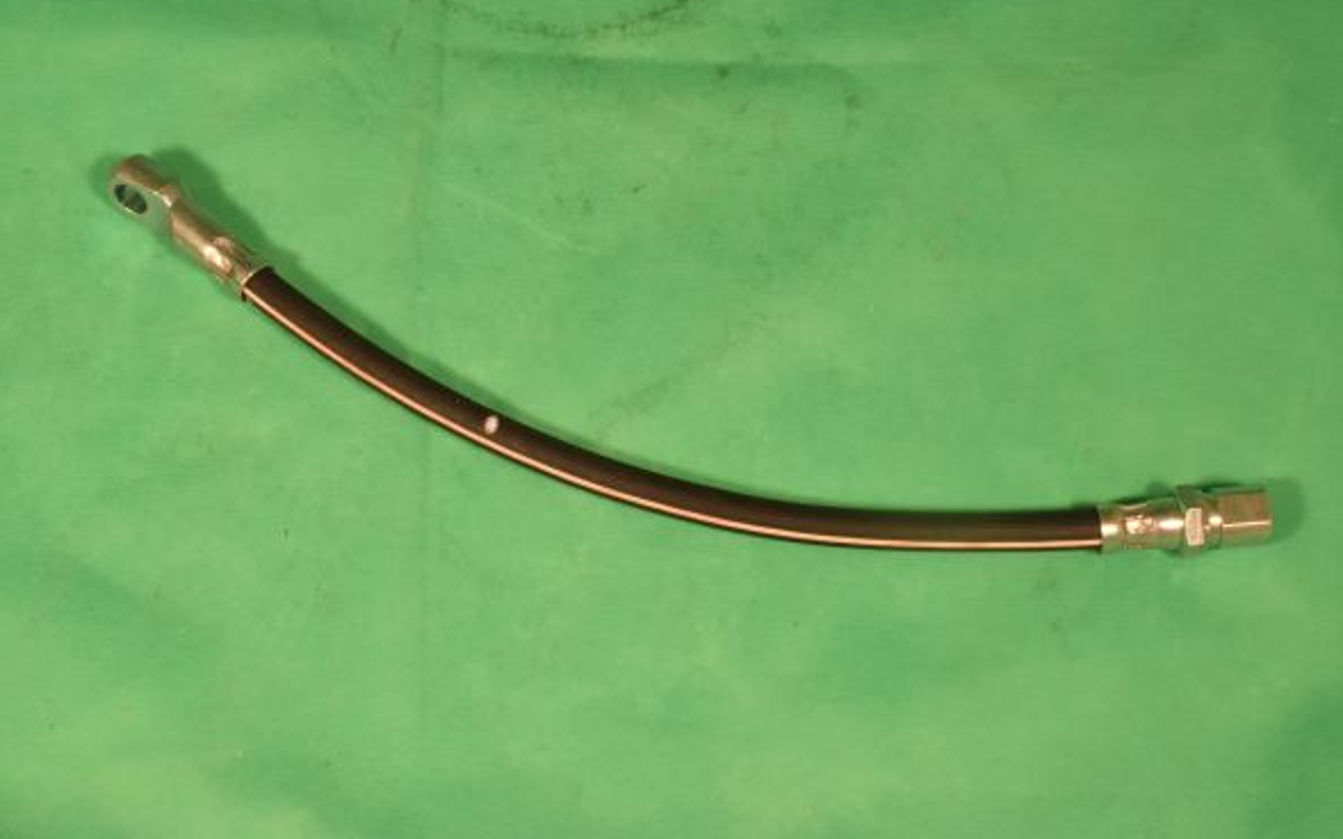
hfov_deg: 37.2
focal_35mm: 55
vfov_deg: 23.7
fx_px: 1995
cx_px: 682
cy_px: 385
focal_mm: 35
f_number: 29
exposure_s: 1/60
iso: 1600
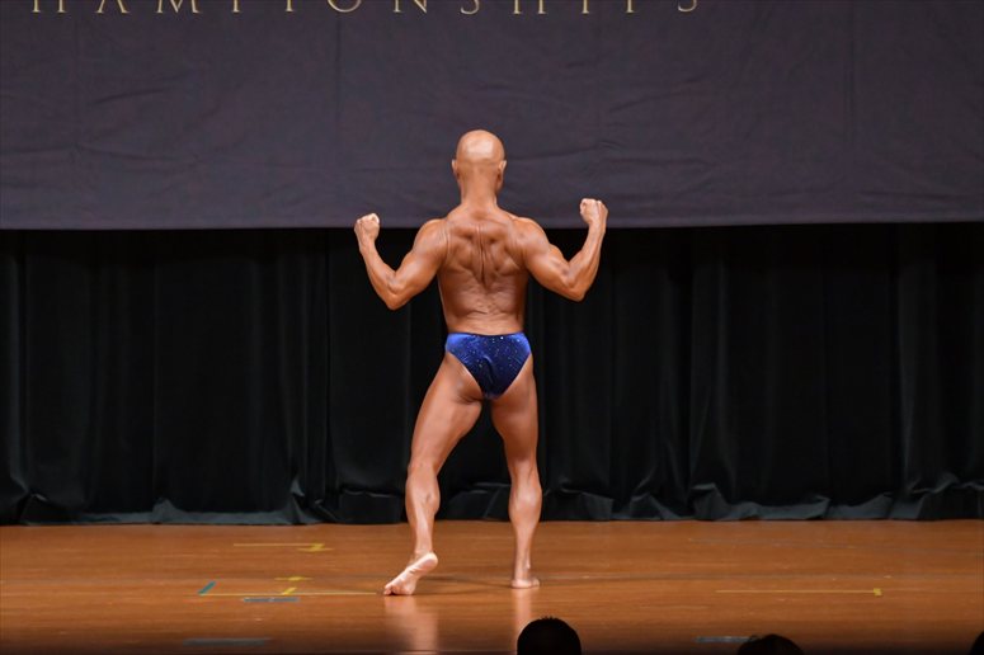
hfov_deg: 8.1
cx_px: 492
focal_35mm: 255
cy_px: 328
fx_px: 6967
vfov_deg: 5.4
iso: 5000
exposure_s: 1/400
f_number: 5.6
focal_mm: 170
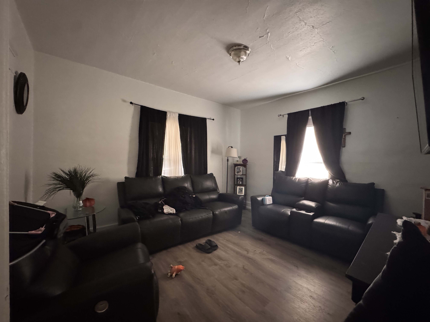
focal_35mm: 14
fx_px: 174
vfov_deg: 85.7
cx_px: 215
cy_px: 161
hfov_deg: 102.1
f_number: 2.2
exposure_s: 1/40
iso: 1250
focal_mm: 2.22
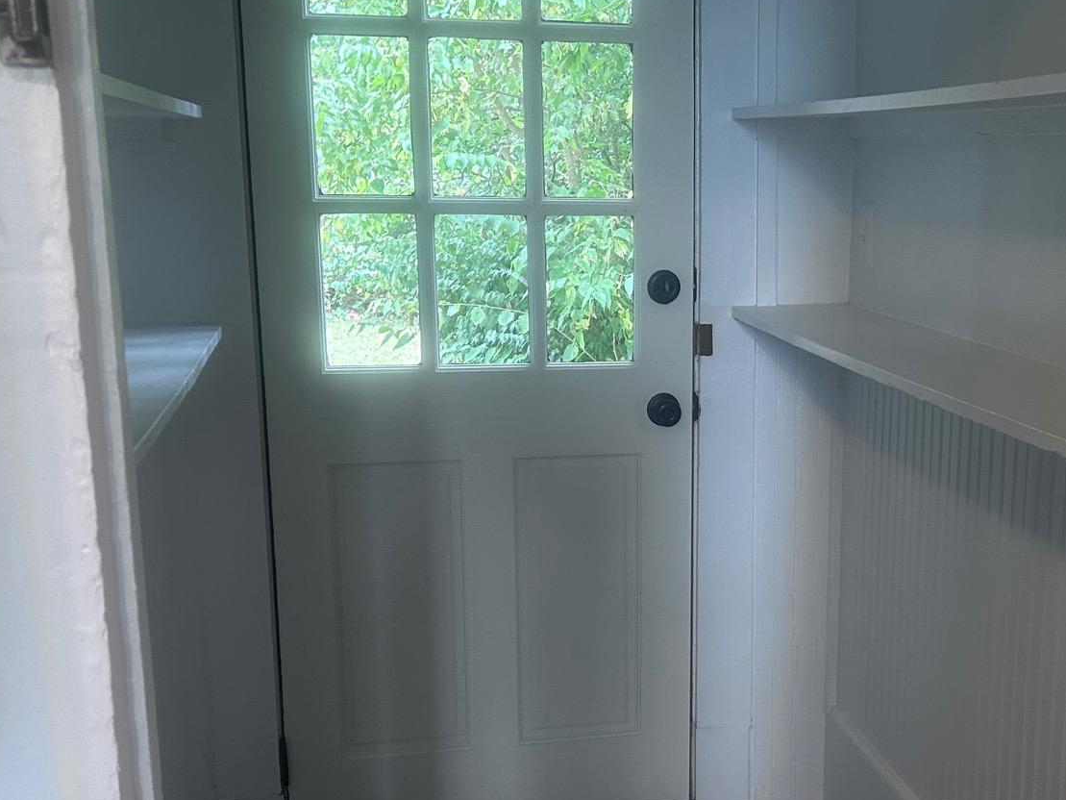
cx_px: 696
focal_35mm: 48
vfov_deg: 30.1
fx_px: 1478
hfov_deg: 39.3
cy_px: 513
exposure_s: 1/60
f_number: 1.5
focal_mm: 5.7
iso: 100
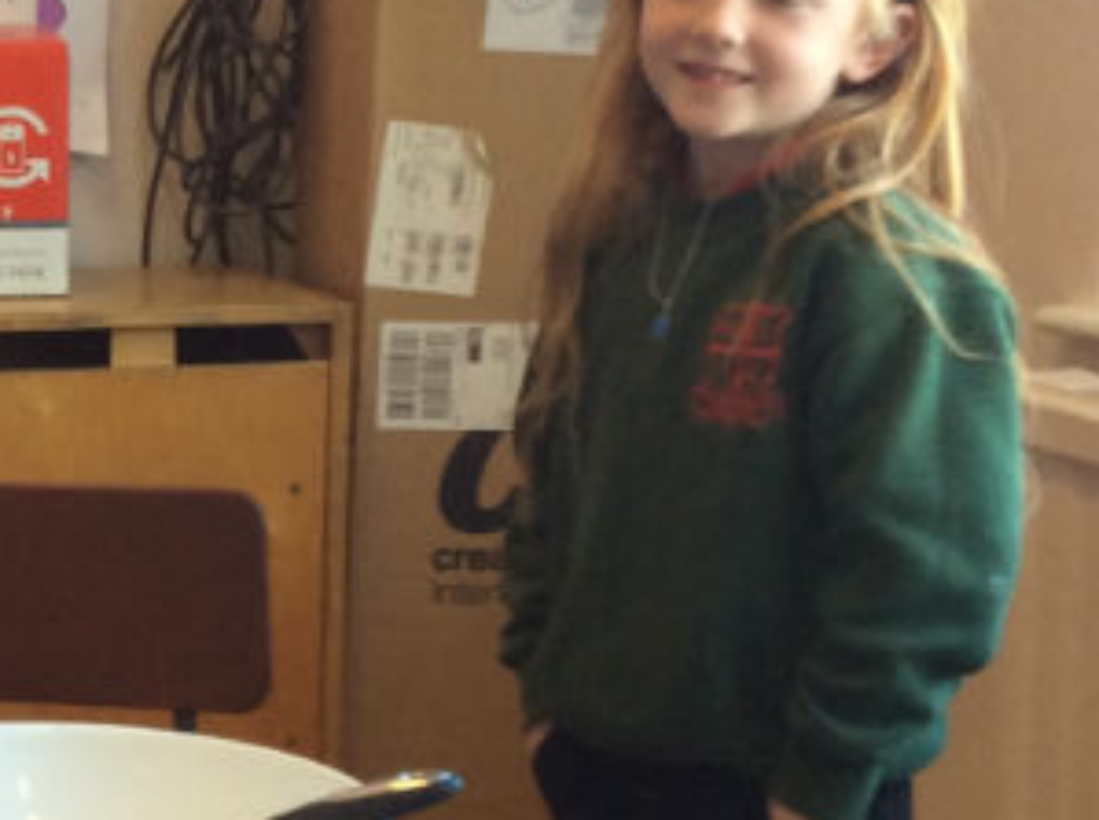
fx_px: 3327
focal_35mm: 105
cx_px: -301
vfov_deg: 14.0
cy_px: 614
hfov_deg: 17.7
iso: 40
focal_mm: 3.3
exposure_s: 1/40
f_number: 2.4
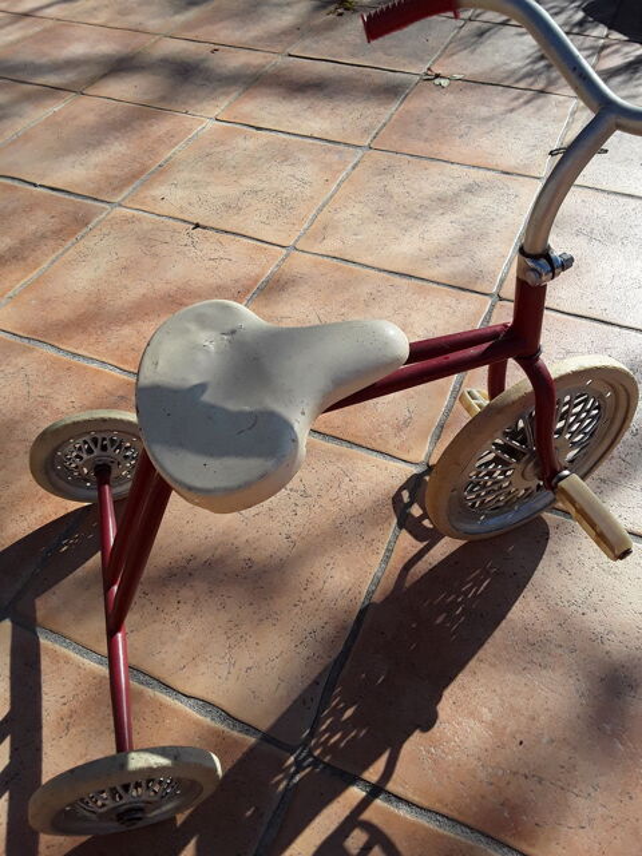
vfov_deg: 65.3
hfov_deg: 51.4
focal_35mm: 27
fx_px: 668
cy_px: 428
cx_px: 321
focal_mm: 2.91
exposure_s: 1/1548
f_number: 1.9
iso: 40
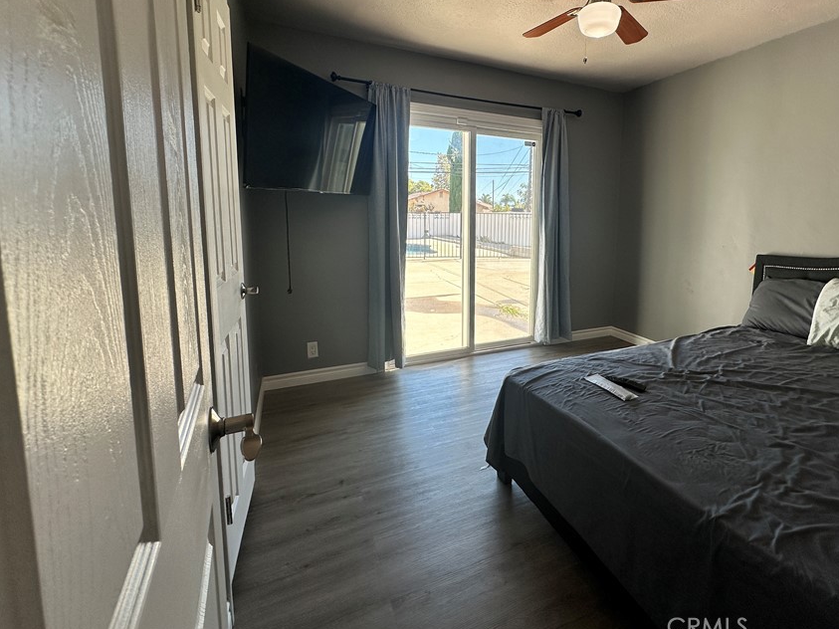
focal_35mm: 17
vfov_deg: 74.1
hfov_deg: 90.1
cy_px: 259
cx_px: 493
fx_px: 412
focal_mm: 2.22
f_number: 2.2
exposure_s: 1/218
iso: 40
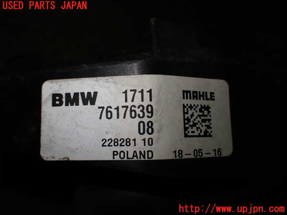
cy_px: 108
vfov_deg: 46.8
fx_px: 249
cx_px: 144
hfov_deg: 60.0
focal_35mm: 30
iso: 100
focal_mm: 5.4
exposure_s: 1/125
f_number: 3.2
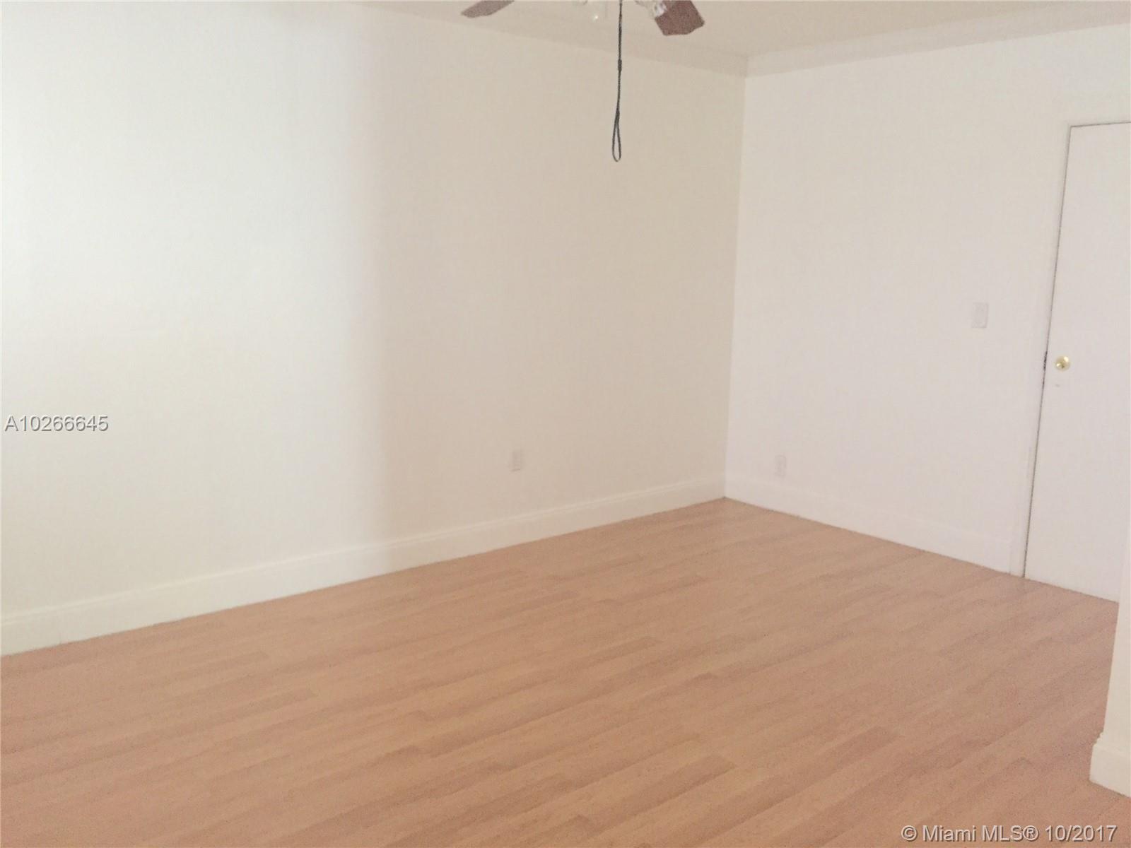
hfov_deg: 61.7
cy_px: 424
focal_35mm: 29
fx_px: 948
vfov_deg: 48.2
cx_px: 566
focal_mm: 4.15
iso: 250
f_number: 2.2
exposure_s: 1/30
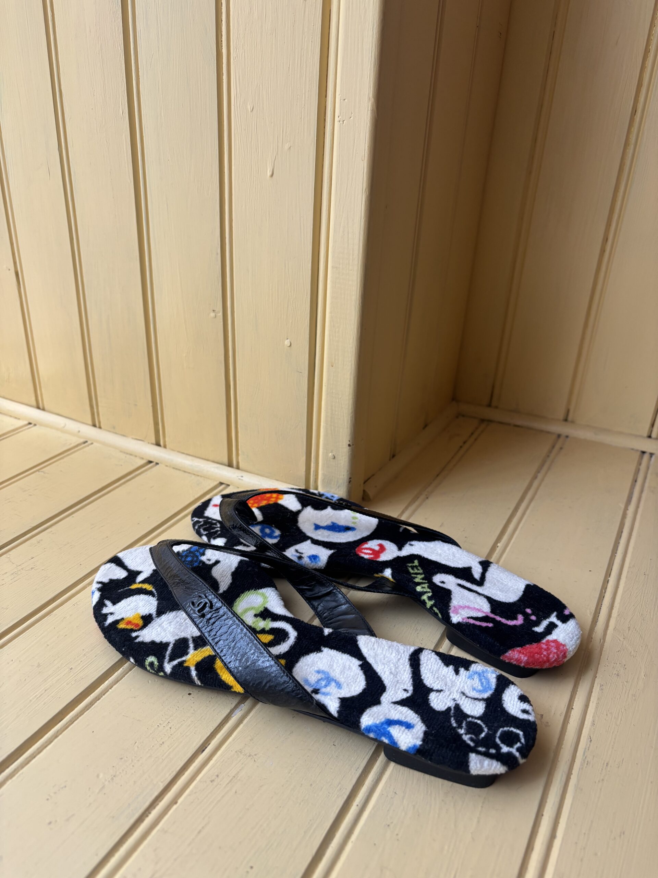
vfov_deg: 67.3
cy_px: 439
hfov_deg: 53.1
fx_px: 659
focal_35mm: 26
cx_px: 329
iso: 100
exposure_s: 1/121
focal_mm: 5.96
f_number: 1.6
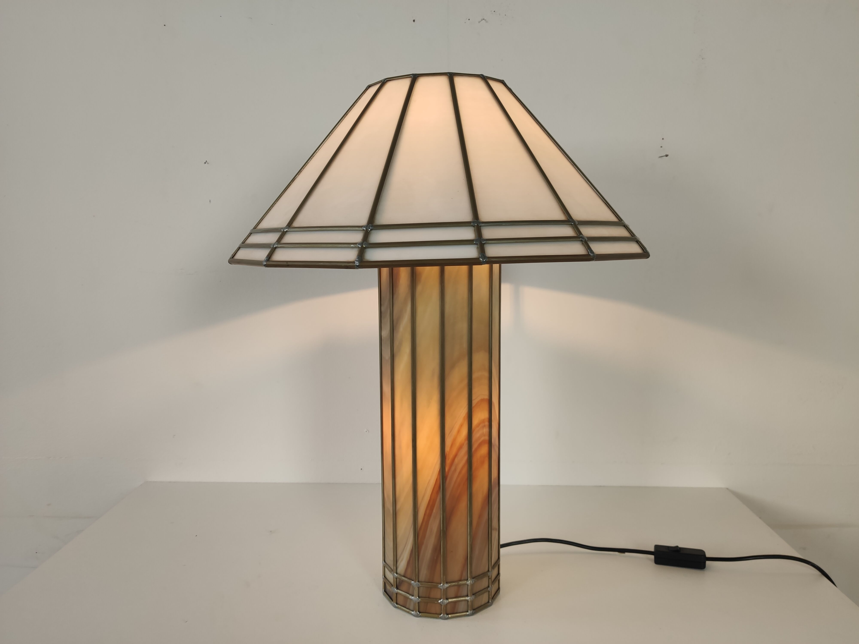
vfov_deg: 53.1
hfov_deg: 67.3
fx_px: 645
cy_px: 322
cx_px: 430
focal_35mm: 26
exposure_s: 1/100
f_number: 1.75
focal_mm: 4.75
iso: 112
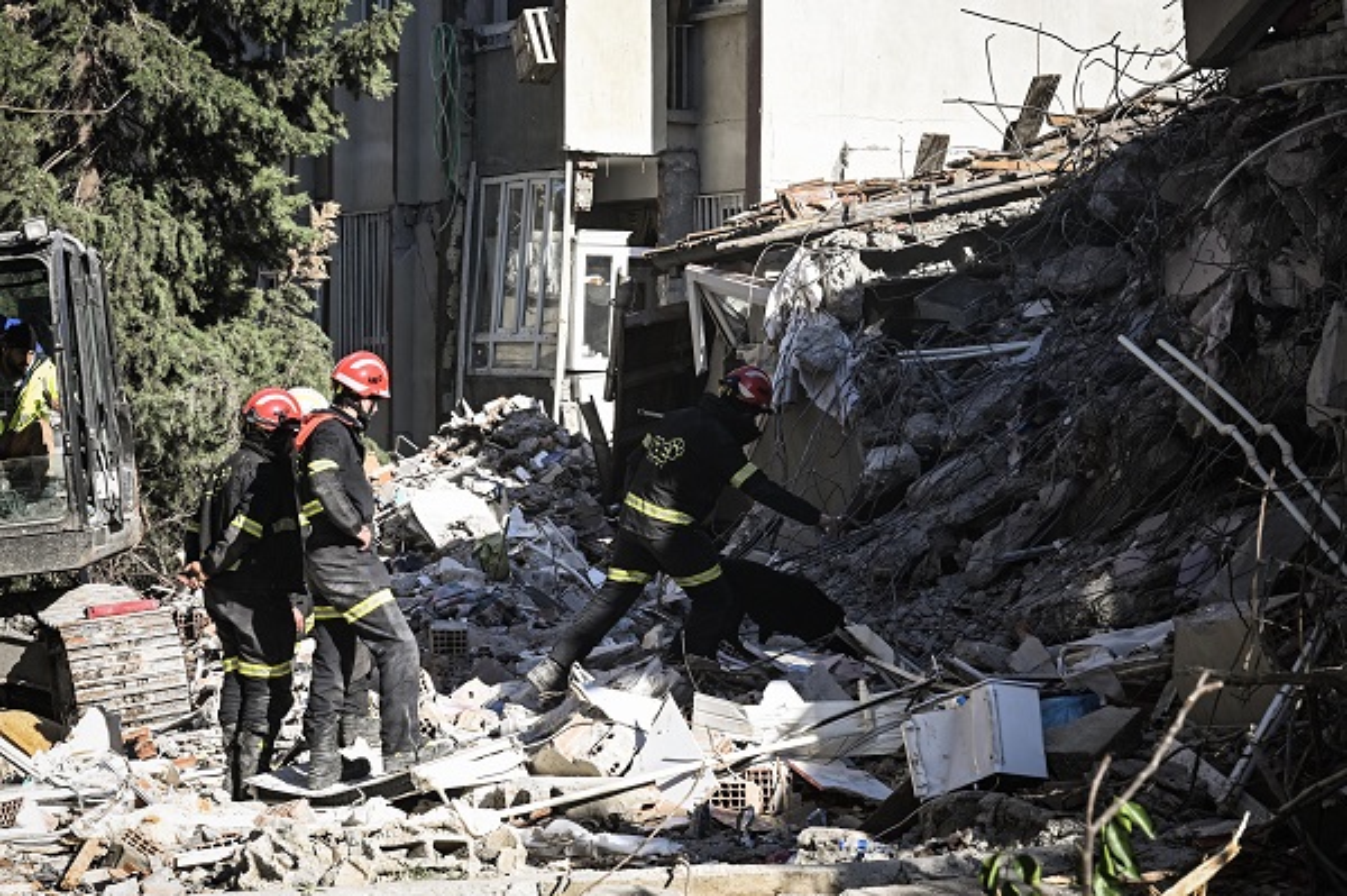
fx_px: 3925
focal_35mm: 105
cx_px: 674
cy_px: 448
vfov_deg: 13.0
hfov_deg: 19.5
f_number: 7.1
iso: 200
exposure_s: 1/400
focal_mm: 70
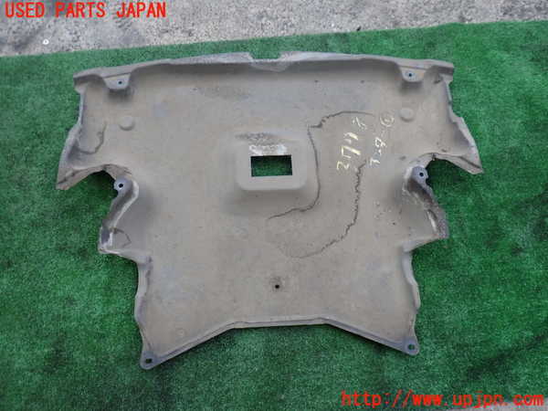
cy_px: 206
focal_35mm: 30
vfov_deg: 46.8
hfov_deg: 60.0
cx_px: 274
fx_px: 475
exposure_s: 1/40
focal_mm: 5.4
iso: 200
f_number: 2.3
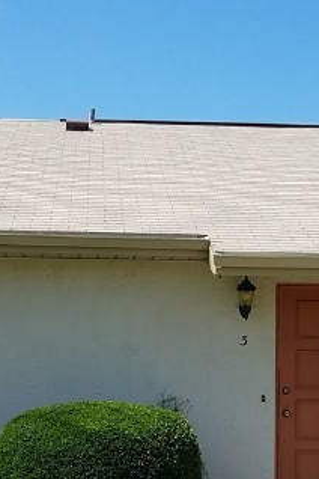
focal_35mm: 87
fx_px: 1156
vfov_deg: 23.1
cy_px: 371
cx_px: 188
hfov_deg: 15.7
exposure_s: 1/2296
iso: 50
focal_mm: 4.2
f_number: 1.7
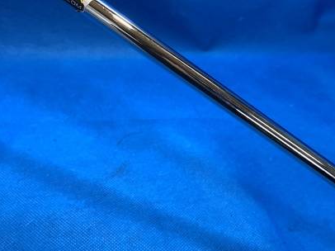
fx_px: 397
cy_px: 78
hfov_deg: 45.4
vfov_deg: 34.7
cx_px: 209
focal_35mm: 41
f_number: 1.8
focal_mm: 4.25
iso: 125
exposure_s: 1/60
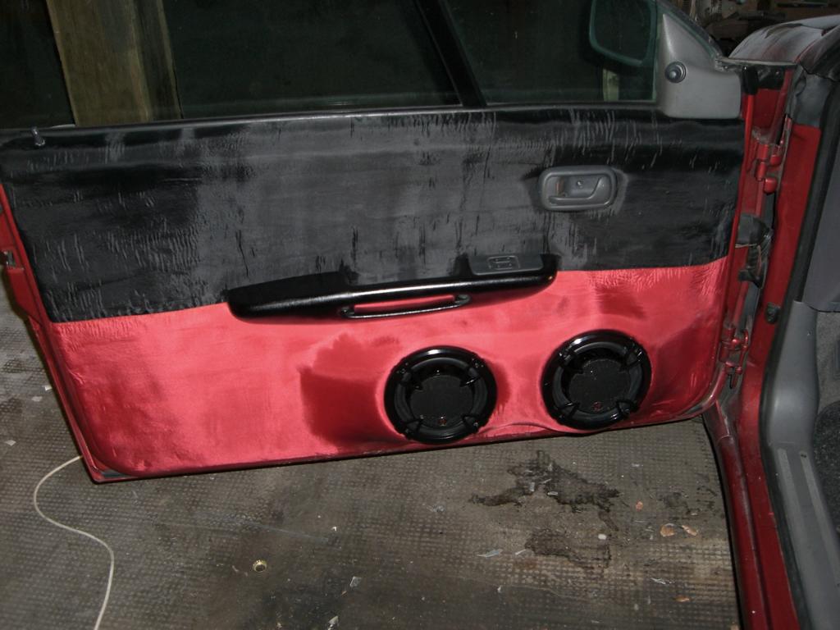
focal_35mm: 38
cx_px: 420
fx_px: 922
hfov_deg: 49.0
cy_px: 315
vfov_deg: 37.7
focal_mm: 6.2
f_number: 2.7
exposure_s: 1/60
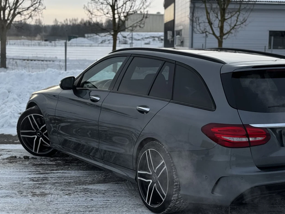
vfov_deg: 19.9
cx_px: 190
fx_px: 609
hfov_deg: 26.2
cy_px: 133
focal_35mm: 74
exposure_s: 1/1152
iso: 64
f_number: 1.78
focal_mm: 6.76
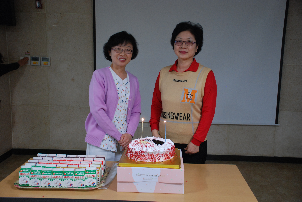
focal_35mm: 39
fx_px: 328
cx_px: 151
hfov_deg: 49.5
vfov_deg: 34.3
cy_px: 101
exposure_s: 1/40
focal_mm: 26
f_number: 4
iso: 800
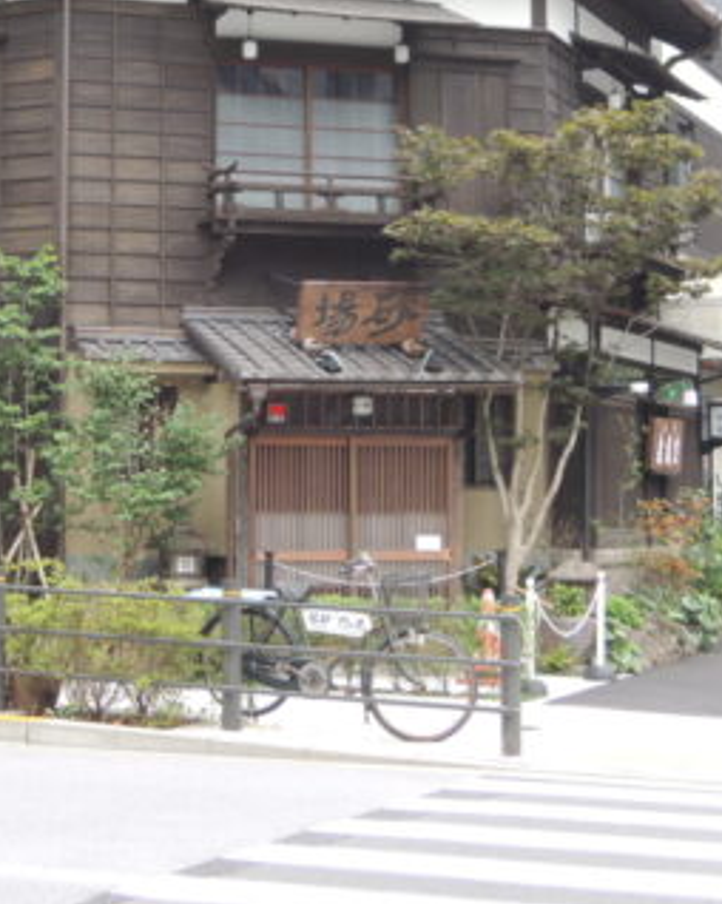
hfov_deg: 18.2
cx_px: 99
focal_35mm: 83
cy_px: 318
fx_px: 2219
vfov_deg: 22.9
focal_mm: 8.1
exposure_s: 1/50
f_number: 3.5
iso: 125
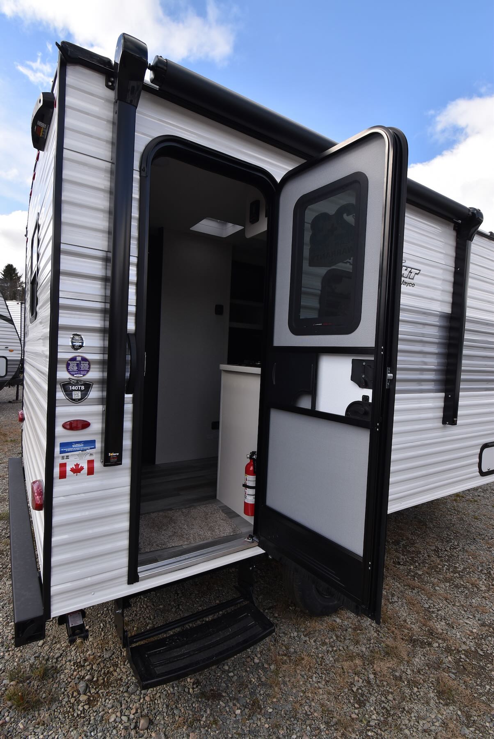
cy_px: 370
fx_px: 354
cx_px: 247
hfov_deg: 69.8
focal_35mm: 17
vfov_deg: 92.4
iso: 280
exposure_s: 1/250
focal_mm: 11.5
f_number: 8
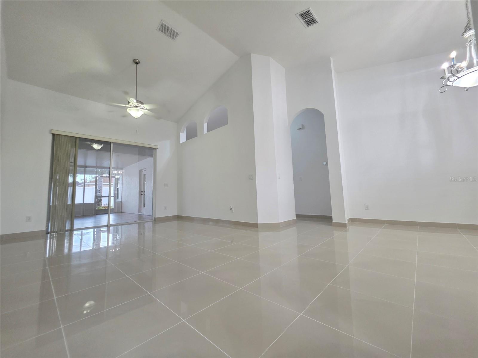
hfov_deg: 106.2
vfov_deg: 89.9
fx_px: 180
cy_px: 179
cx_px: 239
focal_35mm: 13
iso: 320
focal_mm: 2.2
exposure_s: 1/120
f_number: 1.9
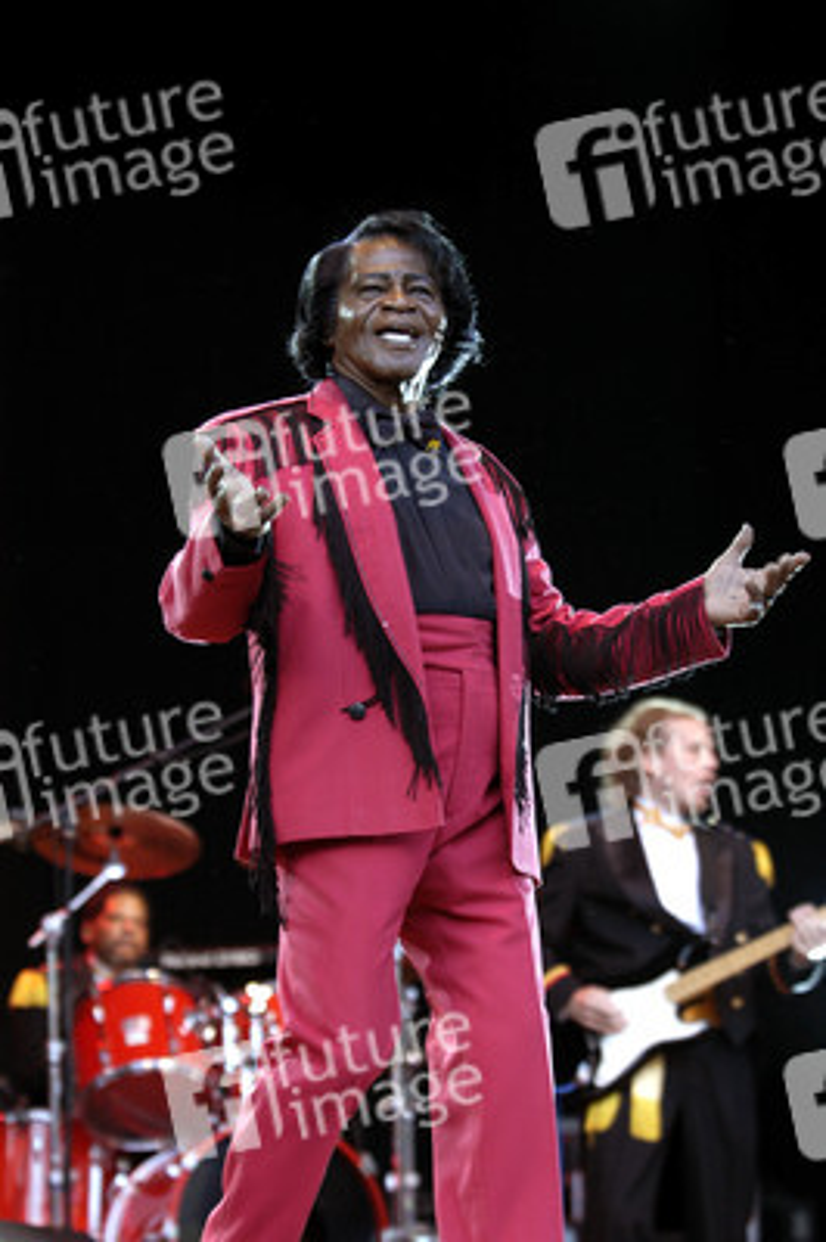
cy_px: 621
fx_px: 4757
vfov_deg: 14.9
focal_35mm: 138
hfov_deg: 9.9
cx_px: 413
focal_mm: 92
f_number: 3.3
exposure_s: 1/125
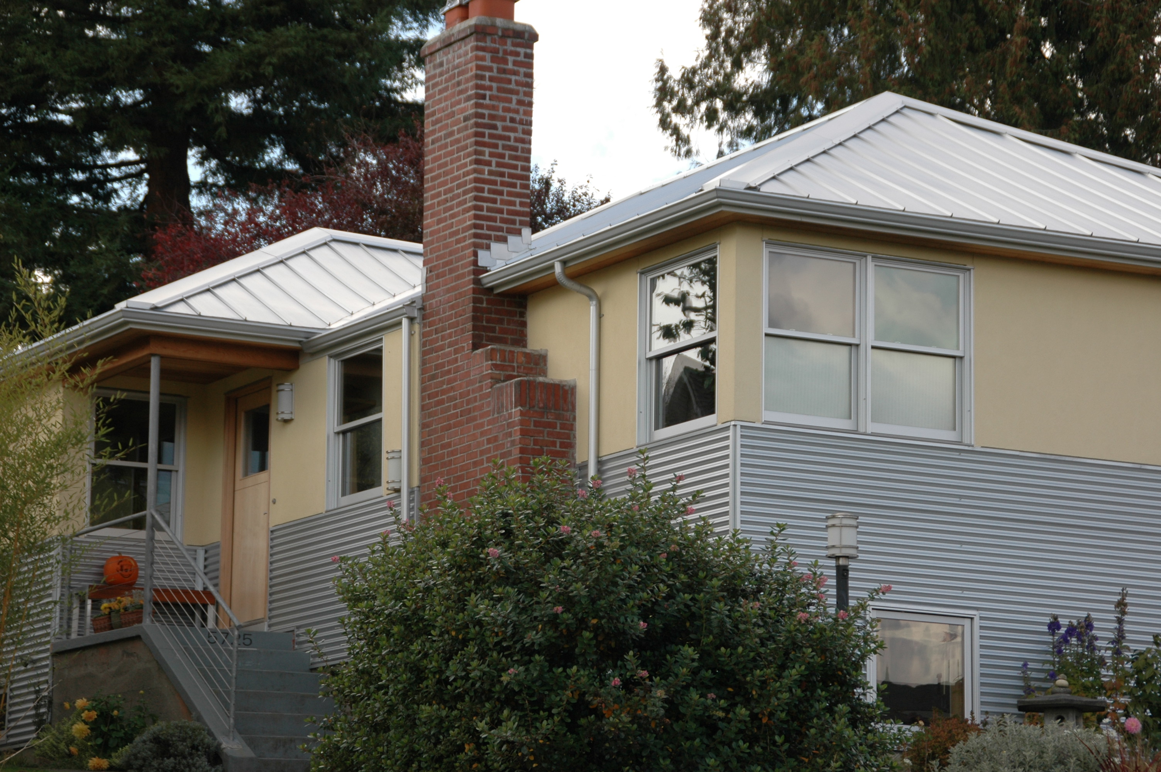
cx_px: 580
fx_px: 3770
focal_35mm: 117
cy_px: 386
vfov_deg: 11.7
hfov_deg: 17.5
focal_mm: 78
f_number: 7.1
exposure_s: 1/200
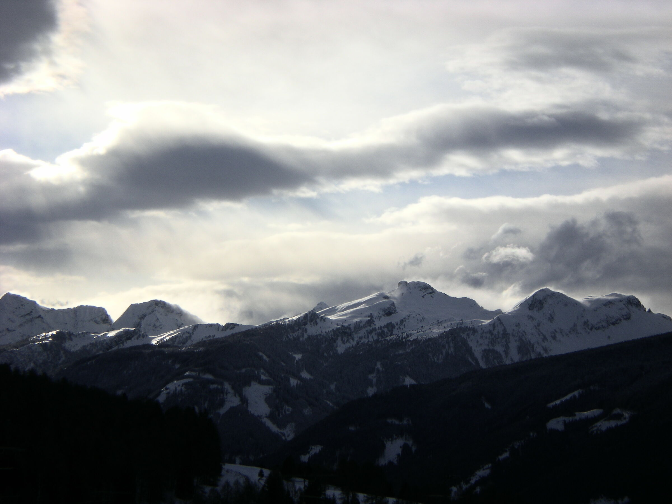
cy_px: 252
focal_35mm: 105
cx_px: 336
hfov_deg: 18.7
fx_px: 2038
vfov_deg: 14.1
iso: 50
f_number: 8
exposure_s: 1/326
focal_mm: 17.3
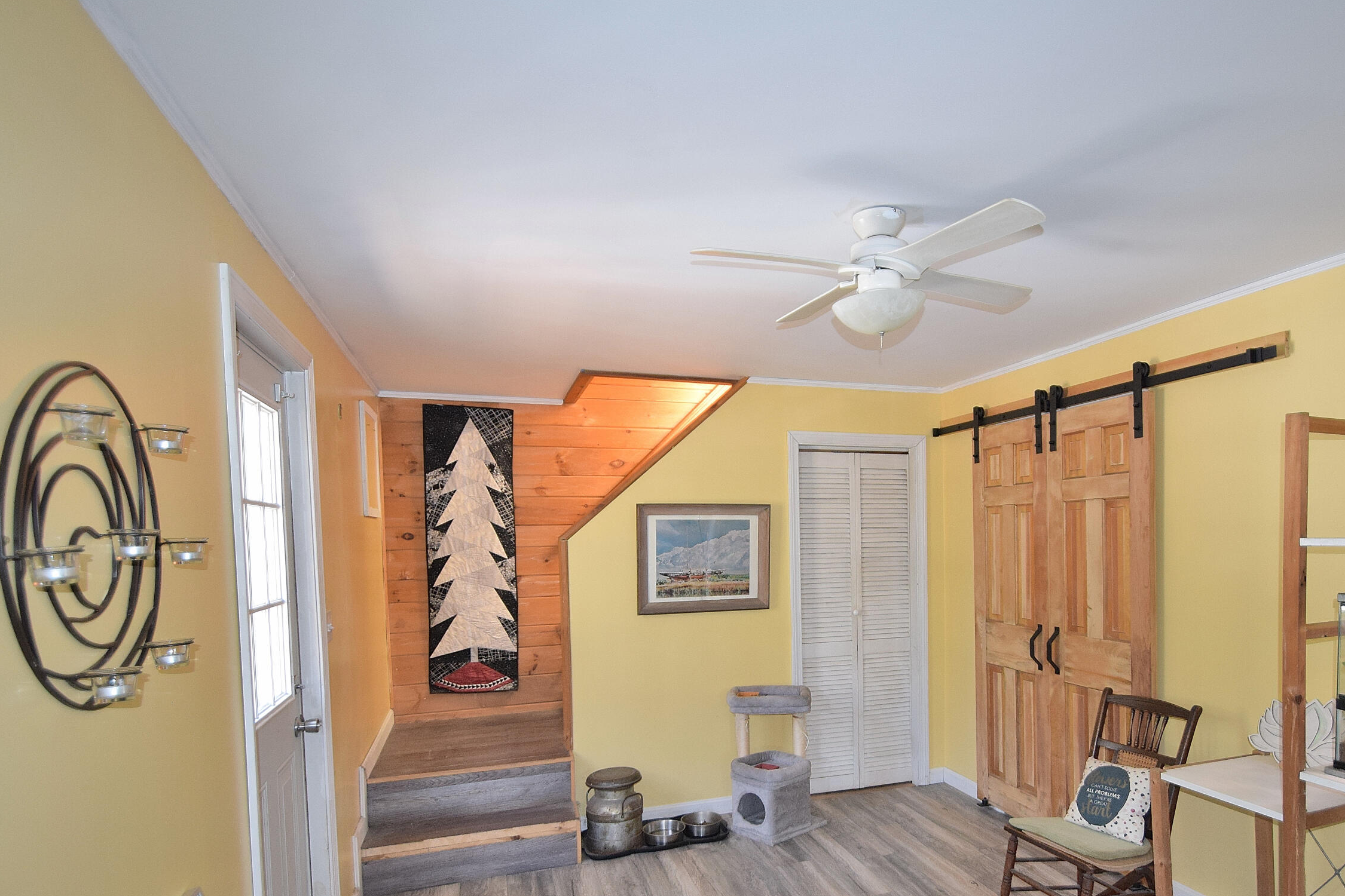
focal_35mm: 20
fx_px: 747
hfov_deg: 82.8
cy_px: 546
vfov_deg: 61.3
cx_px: 819
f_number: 4
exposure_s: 1/60
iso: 800
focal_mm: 10
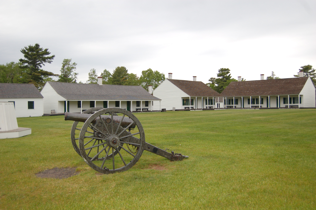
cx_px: 158
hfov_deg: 55.1
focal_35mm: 34
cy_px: 105
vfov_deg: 38.3
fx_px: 303
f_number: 3.8
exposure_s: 1/200
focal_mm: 23
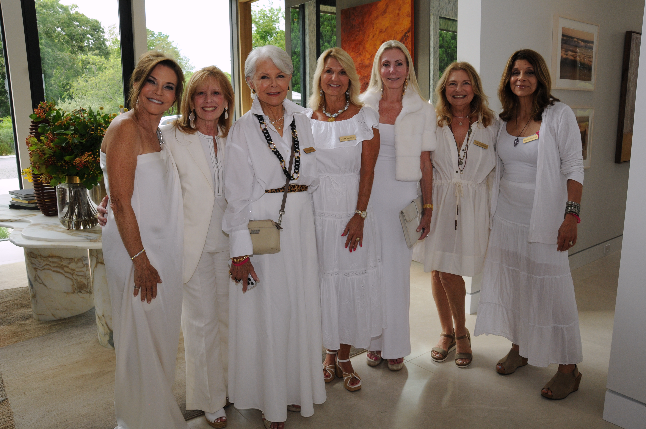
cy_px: 214
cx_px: 323
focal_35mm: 27
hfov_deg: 67.4
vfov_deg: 47.8
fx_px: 484
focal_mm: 18
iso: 500
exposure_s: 1/125
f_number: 8
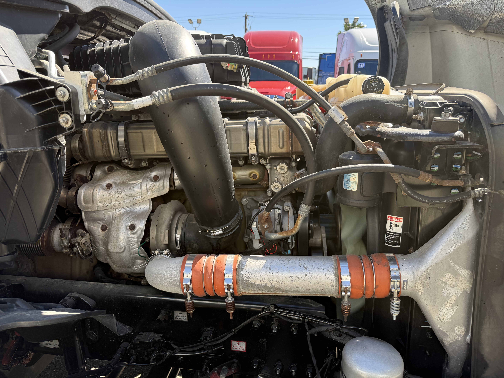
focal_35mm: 24
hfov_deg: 71.6
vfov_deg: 56.8
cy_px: 189
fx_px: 349
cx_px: 252
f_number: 1.78
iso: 100
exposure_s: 1/805
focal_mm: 6.76
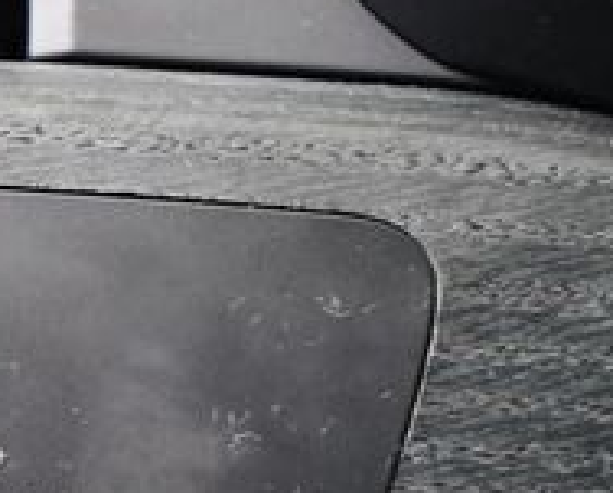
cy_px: 500
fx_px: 2090
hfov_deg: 15.8
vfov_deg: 13.2
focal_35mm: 115
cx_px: -199
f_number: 3.5
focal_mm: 18
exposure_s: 1/60
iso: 5600
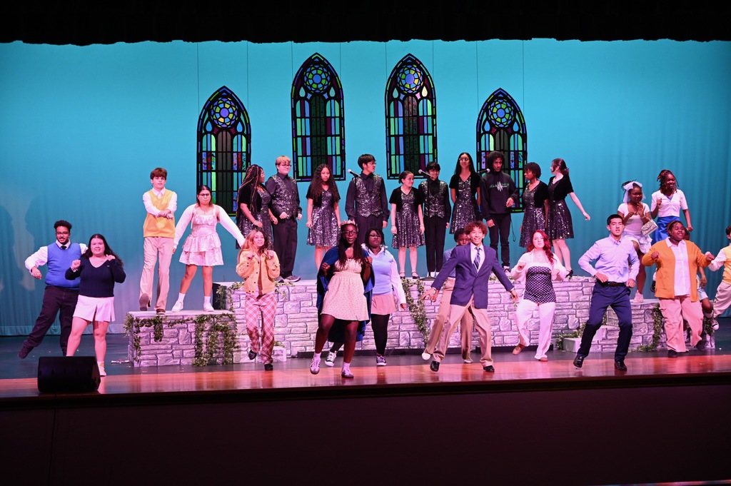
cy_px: 243
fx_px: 1745
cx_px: 366
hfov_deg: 23.7
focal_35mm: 86
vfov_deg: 15.9
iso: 2000
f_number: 2.8
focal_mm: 86
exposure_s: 1/400
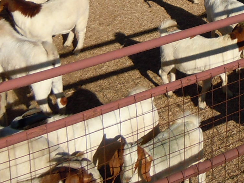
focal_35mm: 104
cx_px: 276
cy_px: -95
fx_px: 733
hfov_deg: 18.1
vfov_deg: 13.4
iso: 100
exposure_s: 1/400
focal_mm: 5.4
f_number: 7
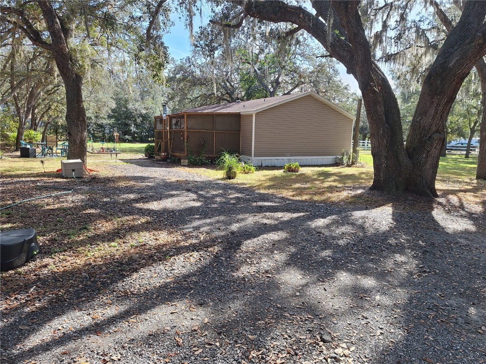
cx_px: 243
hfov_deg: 73.9
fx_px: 323
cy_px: 182
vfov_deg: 58.9
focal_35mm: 23
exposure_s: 1/752
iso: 40
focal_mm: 5.54
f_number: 1.8
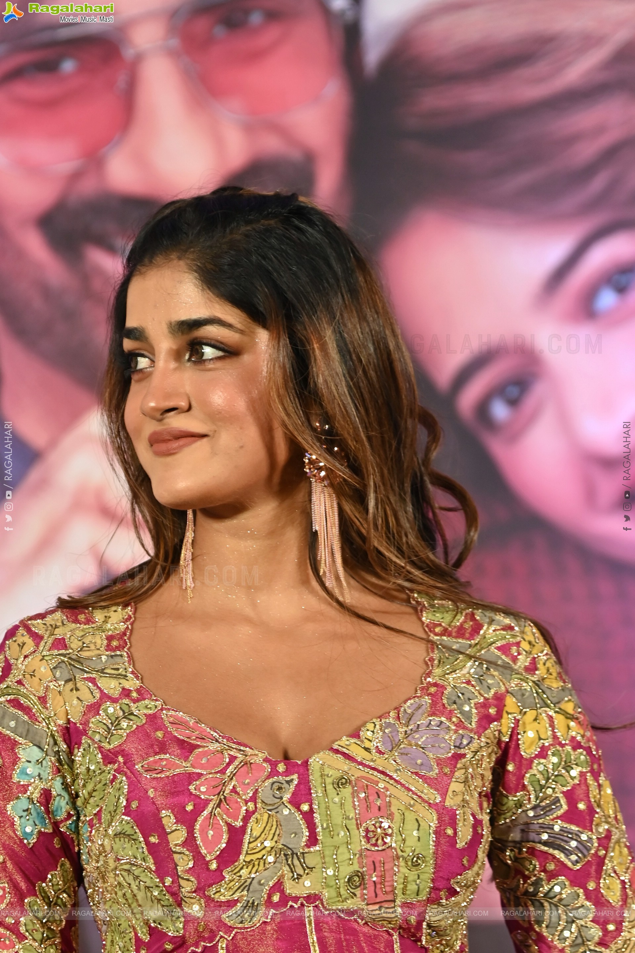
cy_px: 476
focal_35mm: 180
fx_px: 4762
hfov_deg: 7.6
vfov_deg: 11.4
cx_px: 318
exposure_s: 1/125
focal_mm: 120
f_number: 4.5
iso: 640
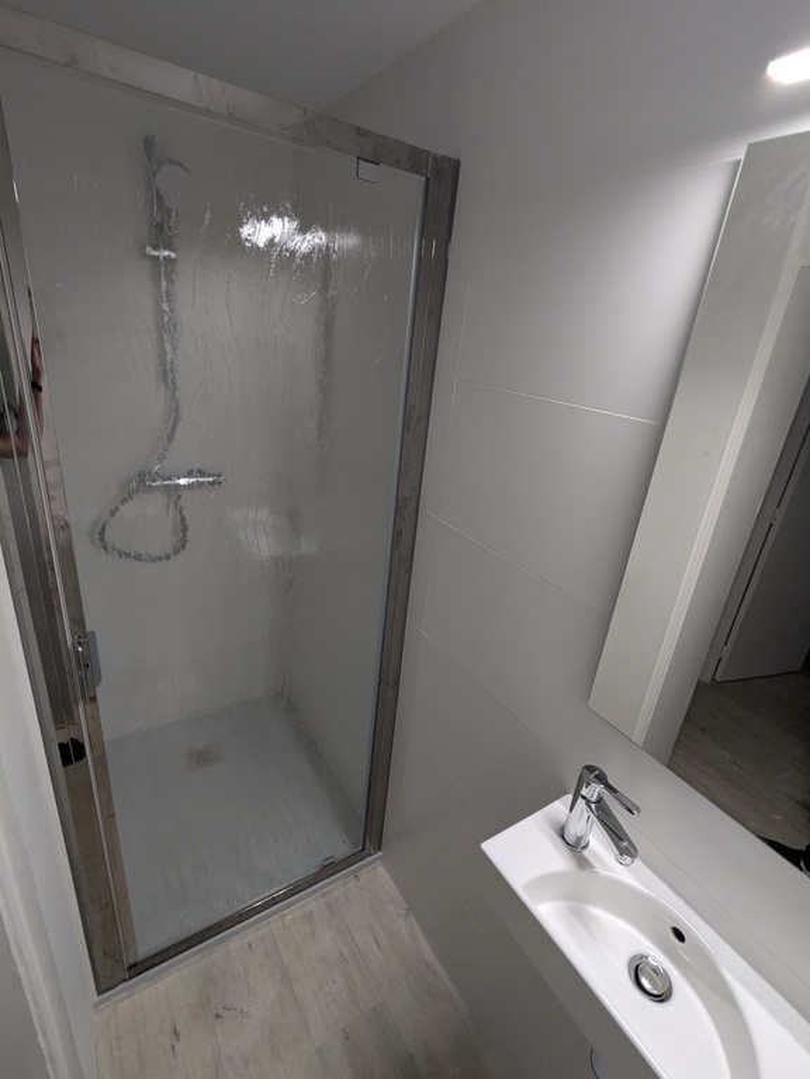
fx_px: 499
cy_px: 540
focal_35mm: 16
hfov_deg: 78.1
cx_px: 405
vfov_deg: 94.5
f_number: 2.2
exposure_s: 1/100
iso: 216
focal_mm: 2.35
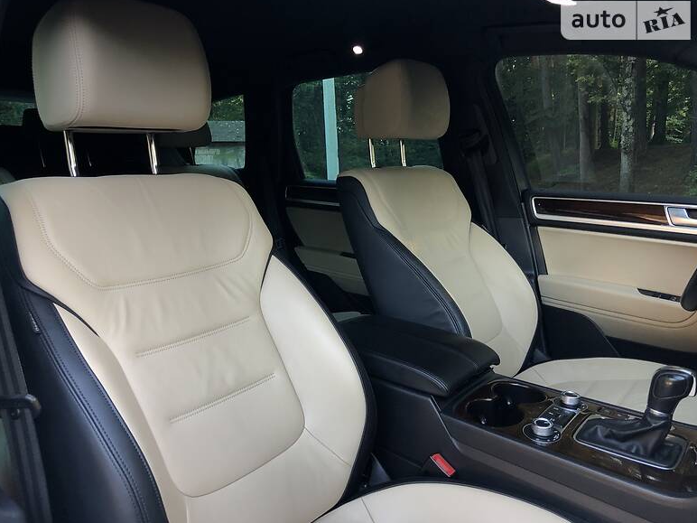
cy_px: 261
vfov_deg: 48.2
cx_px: 343
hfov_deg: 61.7
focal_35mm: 29
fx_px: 584
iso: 40
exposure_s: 1/30
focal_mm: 4
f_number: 1.8
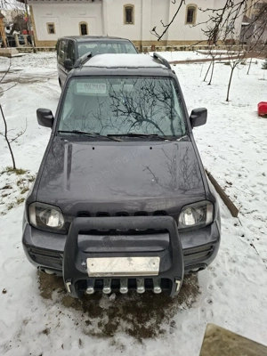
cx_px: 134
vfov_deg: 73.9
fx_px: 237
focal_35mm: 23
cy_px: 178
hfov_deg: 58.9
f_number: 1.8
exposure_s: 1/455
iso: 50
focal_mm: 5.54
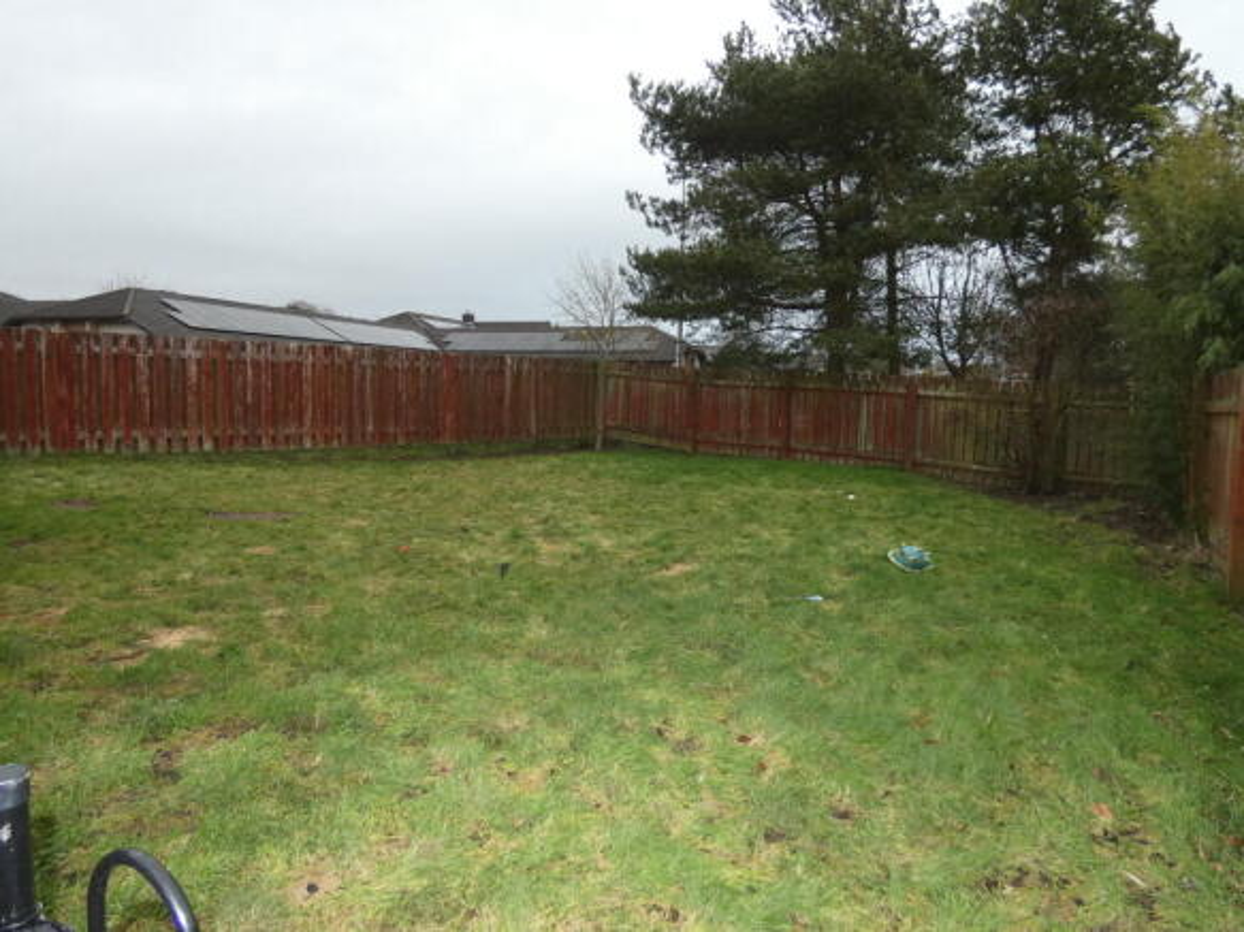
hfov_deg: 76.4
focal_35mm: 22
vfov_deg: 61.1
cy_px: 466
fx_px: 790
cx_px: 622
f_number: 2.9
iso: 160
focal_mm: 3.9
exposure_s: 1/60
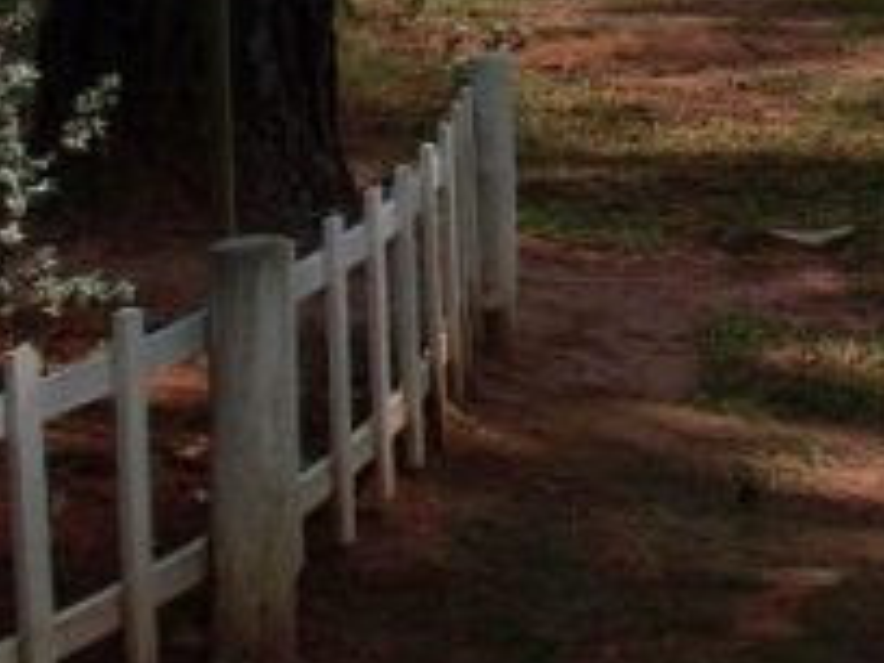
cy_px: -537
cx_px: 1352
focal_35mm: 143
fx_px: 3652
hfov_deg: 13.0
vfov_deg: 9.8
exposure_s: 1/180
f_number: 8.4
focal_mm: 6.3
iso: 80
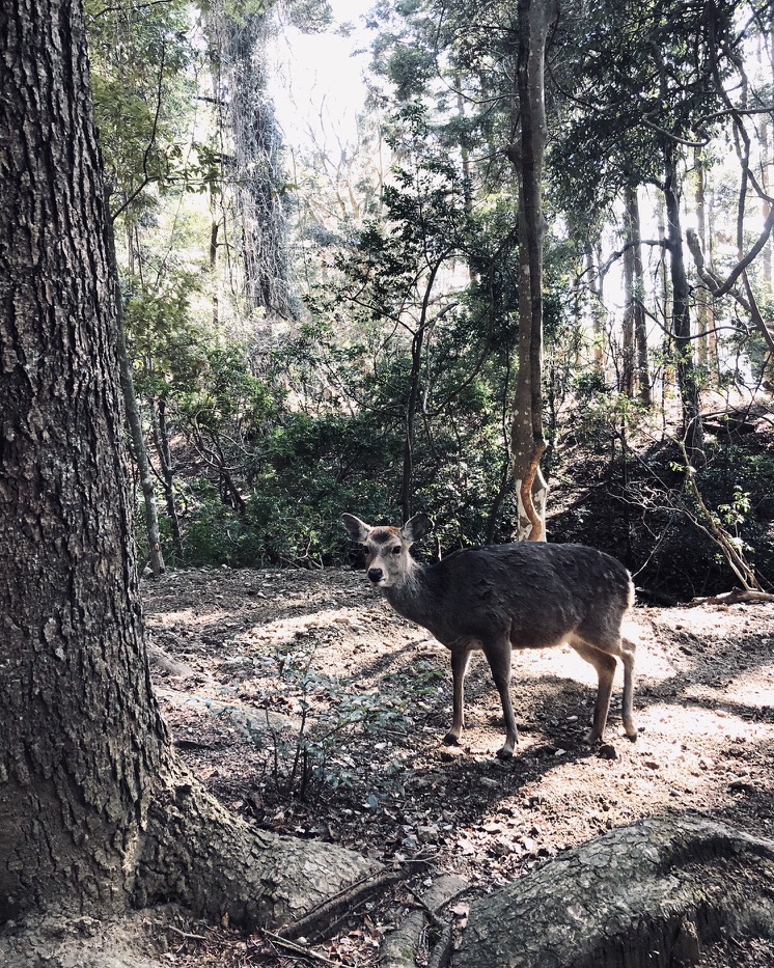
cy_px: 469
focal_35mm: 30
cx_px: 397
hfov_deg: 48.5
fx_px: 859
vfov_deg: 58.8
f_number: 1.8
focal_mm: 3.99
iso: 25
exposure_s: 1/30
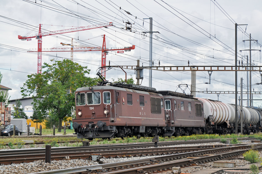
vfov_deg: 13.0
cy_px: 87
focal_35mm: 105
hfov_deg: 19.5
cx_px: 131
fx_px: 763
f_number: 5.6
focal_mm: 70
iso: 400
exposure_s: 1/1000
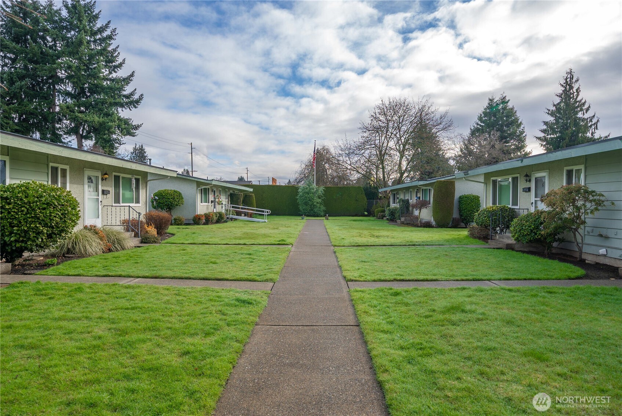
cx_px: 311
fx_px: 415
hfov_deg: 73.7
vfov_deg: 53.2
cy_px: 208
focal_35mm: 24
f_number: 7.1
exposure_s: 1/100
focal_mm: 24
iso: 80
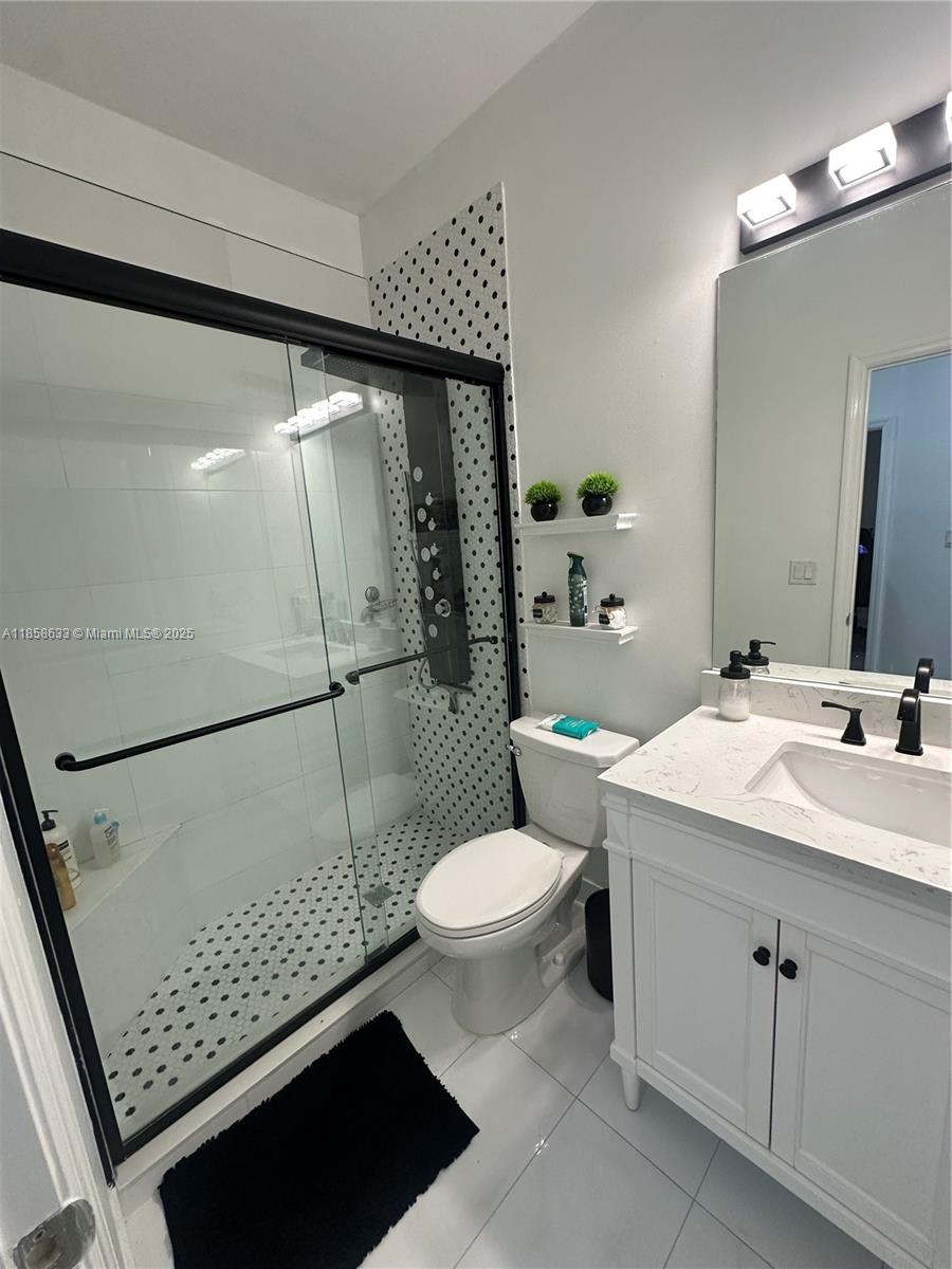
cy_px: 634
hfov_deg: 85.7
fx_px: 513
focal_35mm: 14
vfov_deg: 102.1
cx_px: 476
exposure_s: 1/120
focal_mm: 2.22
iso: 160
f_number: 2.2
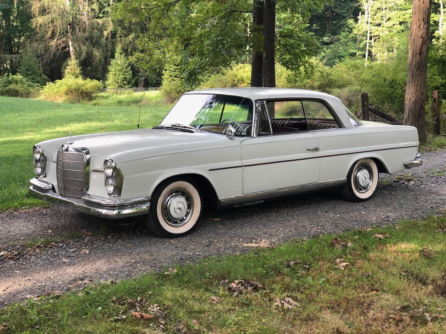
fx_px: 670
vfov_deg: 28.0
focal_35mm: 52
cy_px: 167
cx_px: 223
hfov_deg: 36.8
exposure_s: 1/60
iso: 16
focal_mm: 6
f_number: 2.4
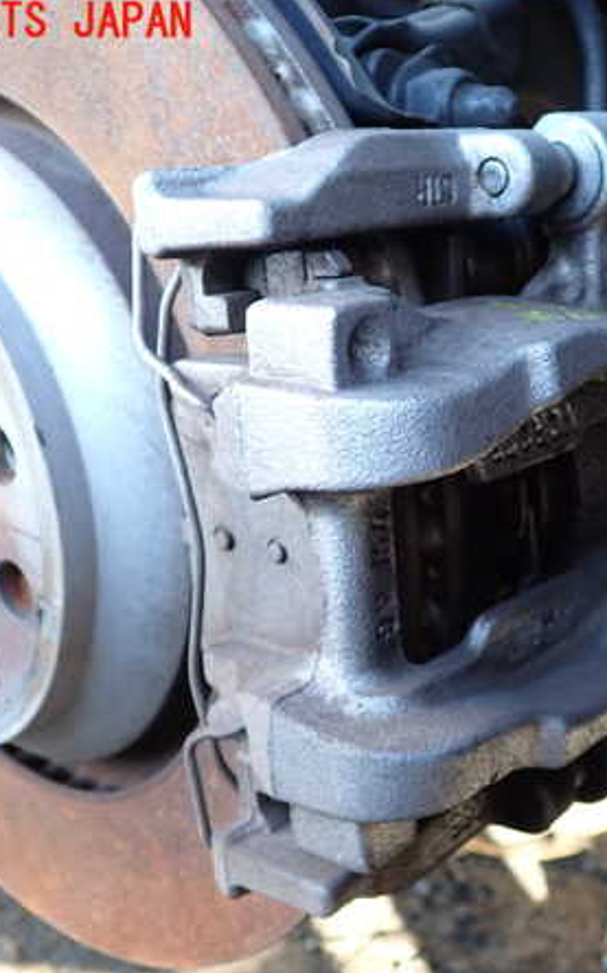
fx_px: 1140
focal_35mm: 43
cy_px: 489
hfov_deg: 29.4
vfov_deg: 46.2
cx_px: 451
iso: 200
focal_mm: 5.4
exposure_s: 1/50
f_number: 2.3
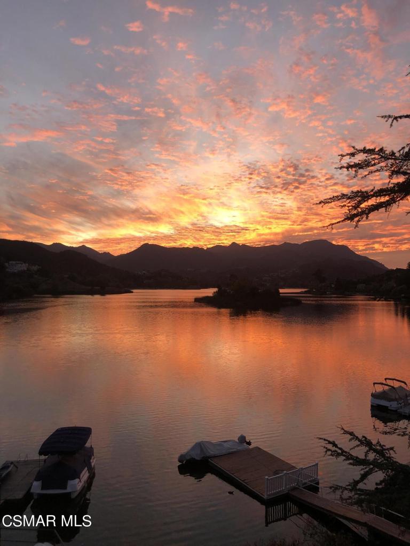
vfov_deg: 63.4
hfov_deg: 49.7
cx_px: 205
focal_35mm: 28
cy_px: 273
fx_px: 442
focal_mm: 3.99
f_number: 1.8
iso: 50
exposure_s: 1/120
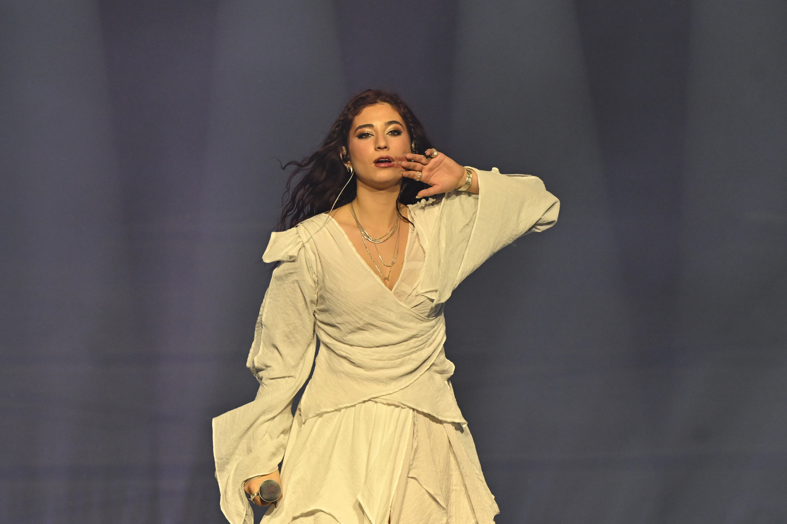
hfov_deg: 11.2
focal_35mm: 183
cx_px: 394
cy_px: 262
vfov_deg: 7.5
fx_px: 3999
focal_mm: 122
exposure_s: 1/640
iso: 1600
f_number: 5
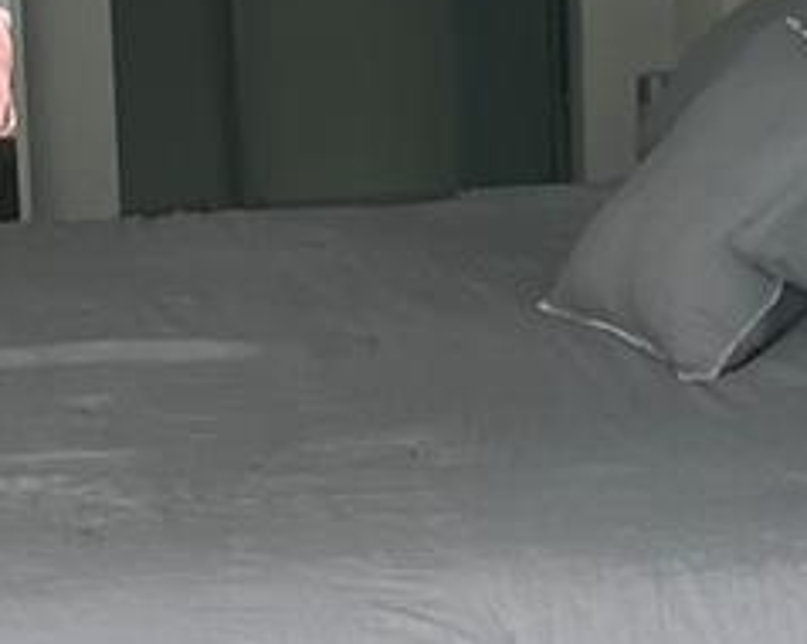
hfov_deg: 14.5
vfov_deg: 12.0
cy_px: 197
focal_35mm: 128
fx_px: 3055
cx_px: -210
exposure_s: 1/121
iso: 100
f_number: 1.6
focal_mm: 5.1
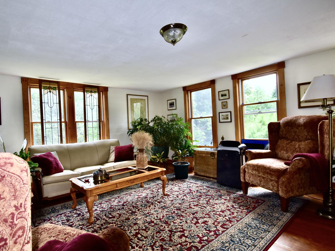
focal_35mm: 19
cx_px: 146
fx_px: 187
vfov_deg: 67.9
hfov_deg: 83.4
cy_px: 129
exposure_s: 1/125
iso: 450
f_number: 5.6
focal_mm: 11.5
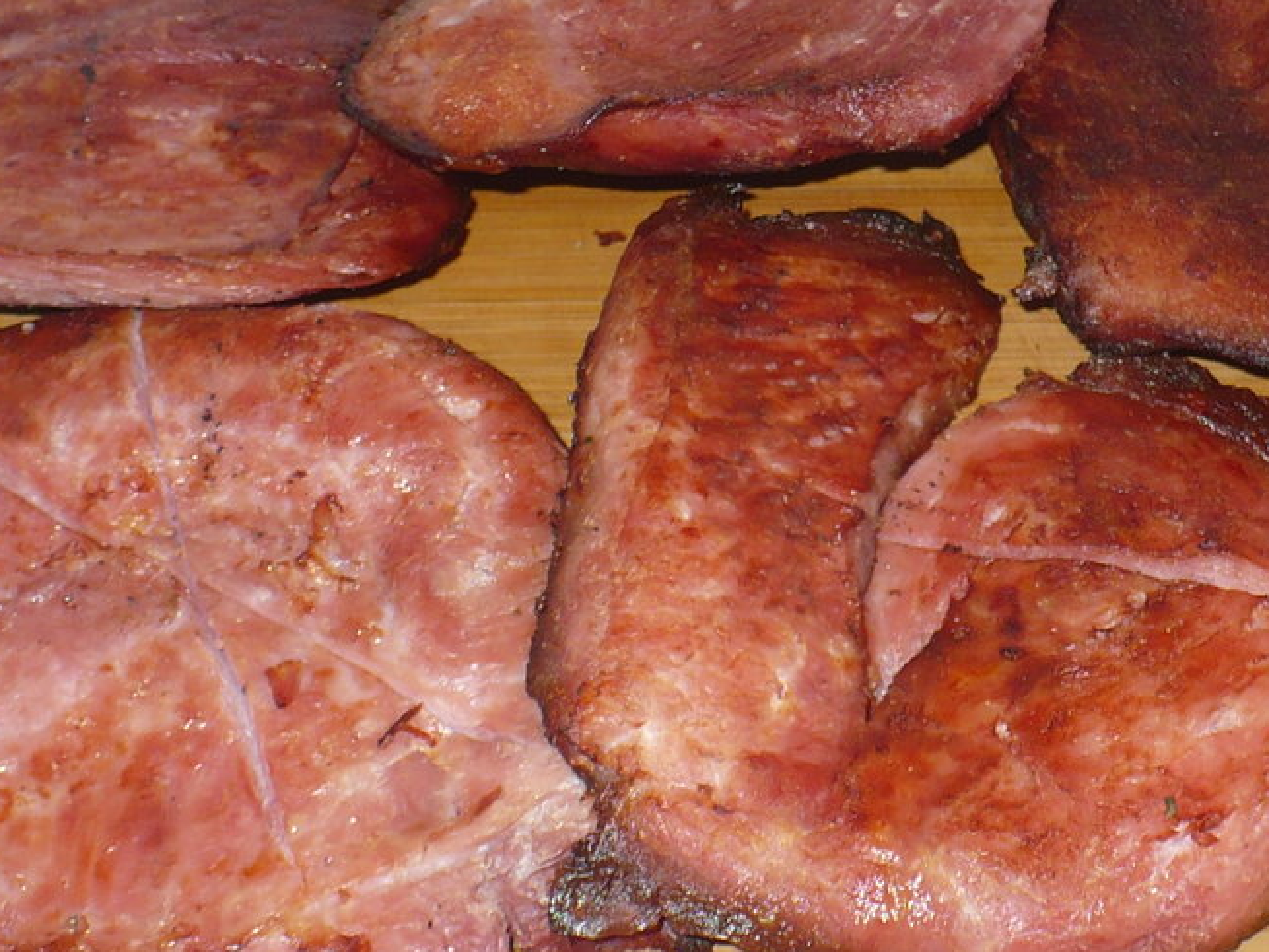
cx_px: 906
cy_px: 307
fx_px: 3190
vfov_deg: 16.9
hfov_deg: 22.3
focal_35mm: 87
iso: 100
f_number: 2.8
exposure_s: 1/30
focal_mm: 6.1
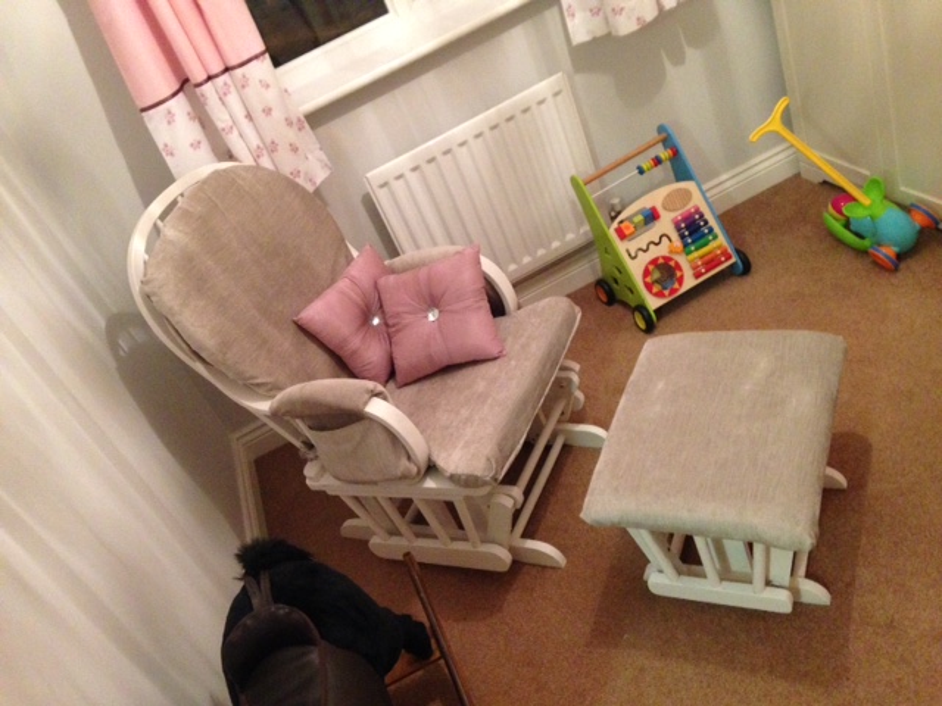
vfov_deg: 42.9
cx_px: 471
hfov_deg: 55.4
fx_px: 898
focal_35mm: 33
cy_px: 353
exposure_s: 1/15
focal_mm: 4.12
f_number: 2.4
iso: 400
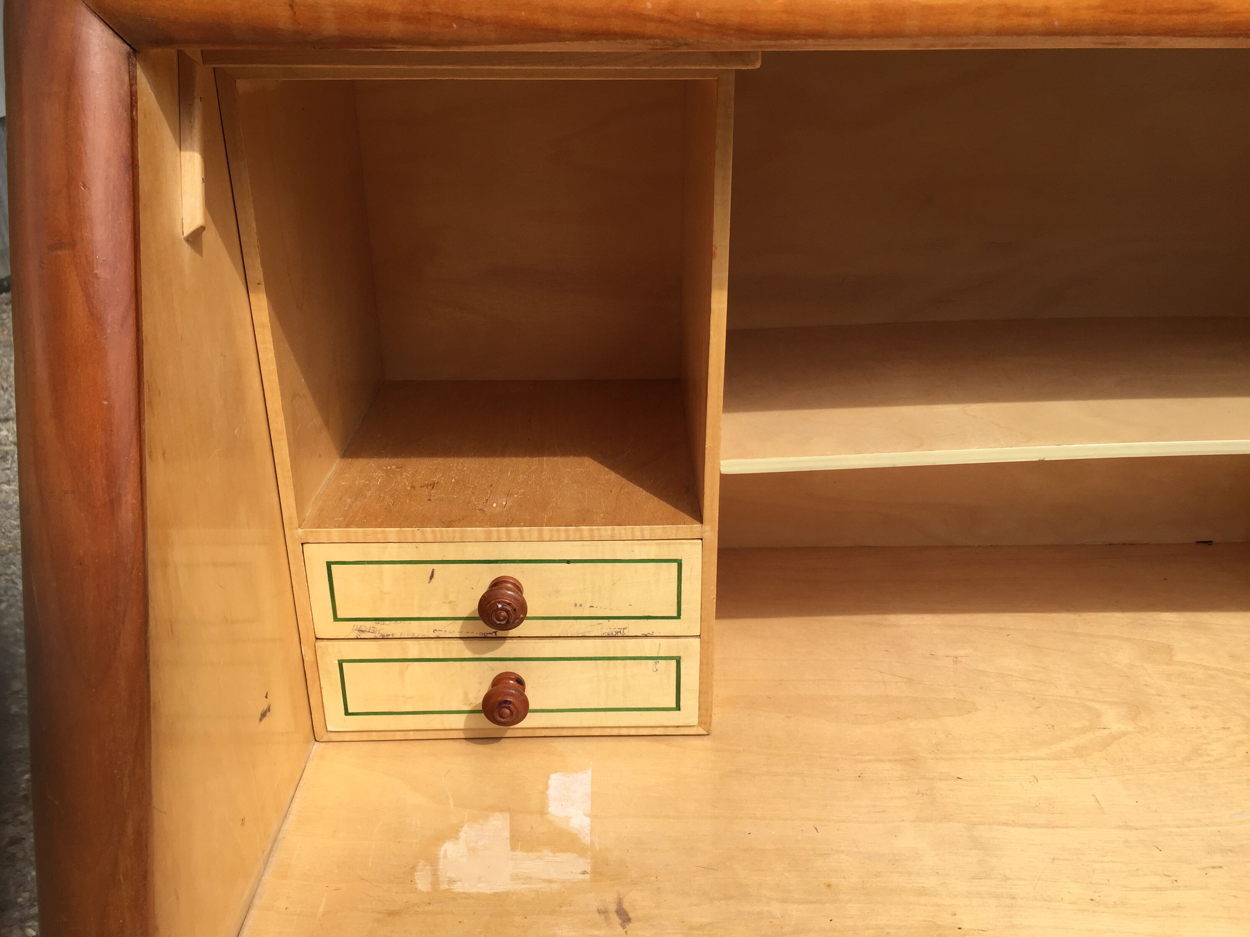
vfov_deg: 48.2
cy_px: 468
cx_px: 625
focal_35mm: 29
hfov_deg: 61.7
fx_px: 1047
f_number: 2.2
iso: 32
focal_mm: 4.15
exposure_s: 1/1236
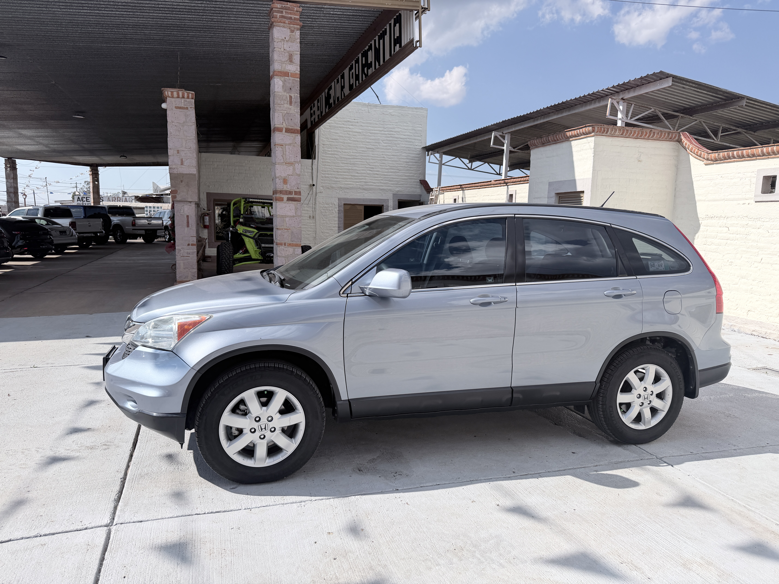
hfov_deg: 71.6
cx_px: 390
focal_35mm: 24
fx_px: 540
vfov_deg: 56.8
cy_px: 292
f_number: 1.78
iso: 80
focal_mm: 6.76
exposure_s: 1/5714
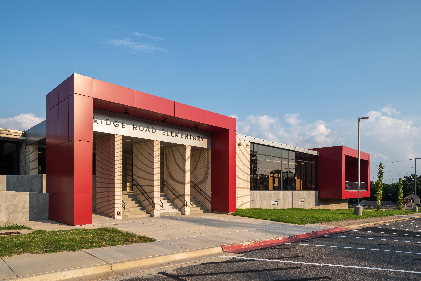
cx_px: 210
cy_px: 140
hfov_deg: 73.7
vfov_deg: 53.1
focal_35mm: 24
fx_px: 281
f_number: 10
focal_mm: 24
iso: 100
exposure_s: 1/15
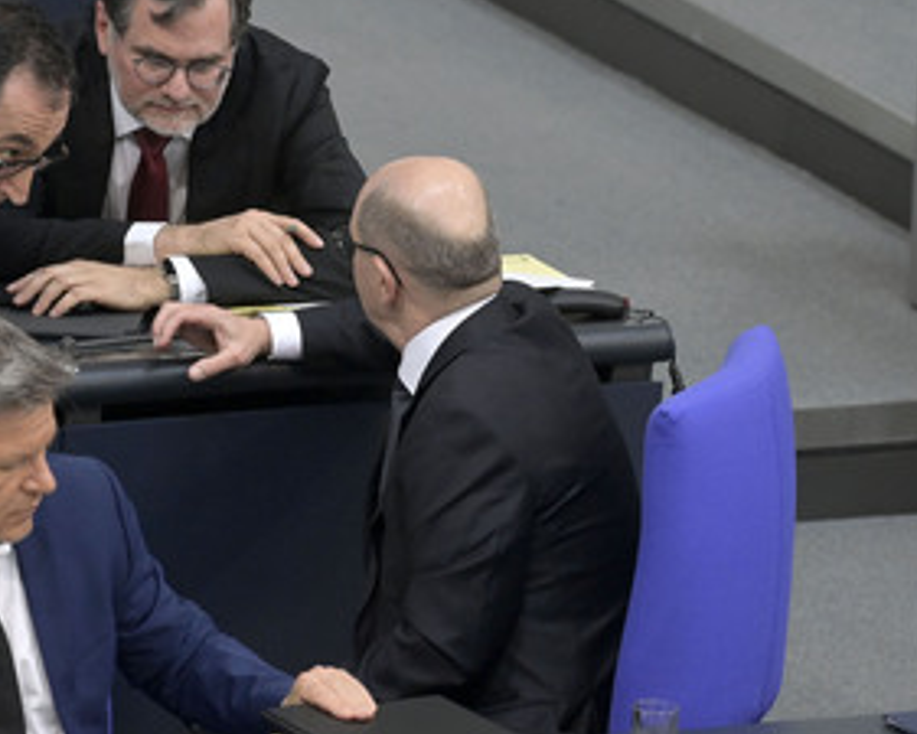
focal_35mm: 406
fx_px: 11023
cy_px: 365
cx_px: 237
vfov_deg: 3.8
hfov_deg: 4.8
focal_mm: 270
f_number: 6.3
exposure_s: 1/400
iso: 6400
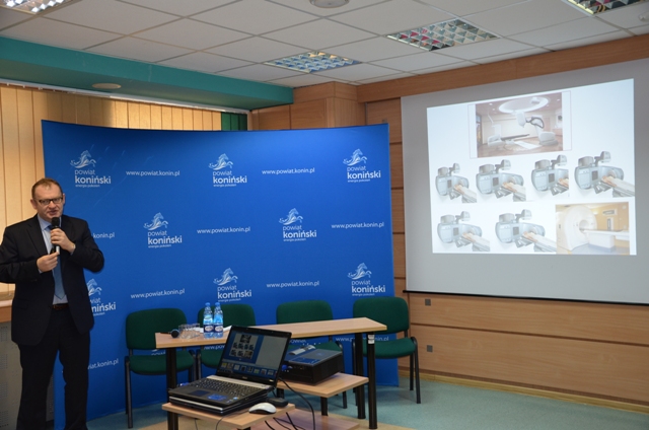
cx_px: 324
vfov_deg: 34.1
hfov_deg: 49.6
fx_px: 702
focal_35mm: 39
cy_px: 215
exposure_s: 1/60
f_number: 4
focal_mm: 26
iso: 450
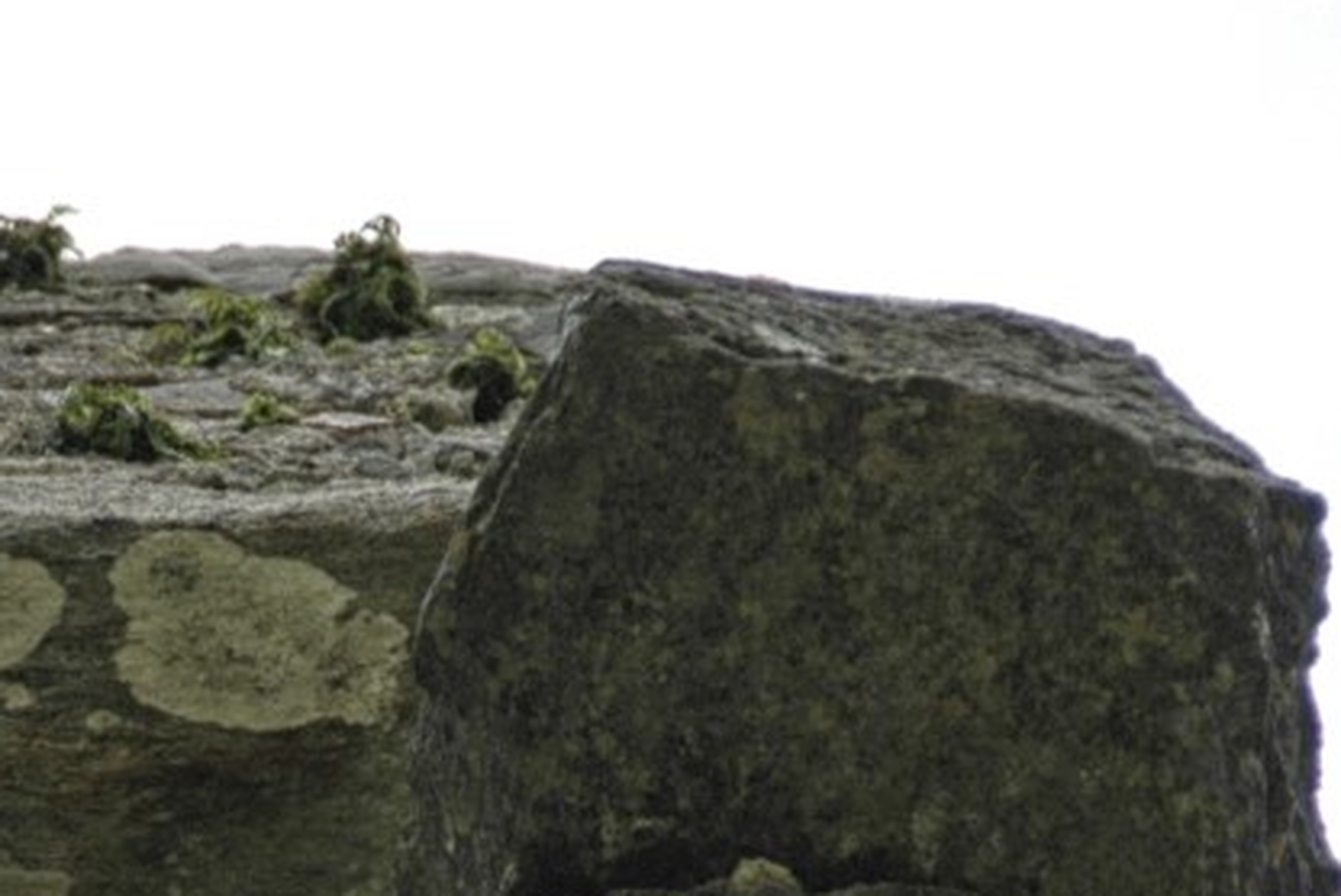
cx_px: -377
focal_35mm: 760
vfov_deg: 1.8
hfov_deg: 2.7
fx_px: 28329
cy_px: 1702
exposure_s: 1/320
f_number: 5.6
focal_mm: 130
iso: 200
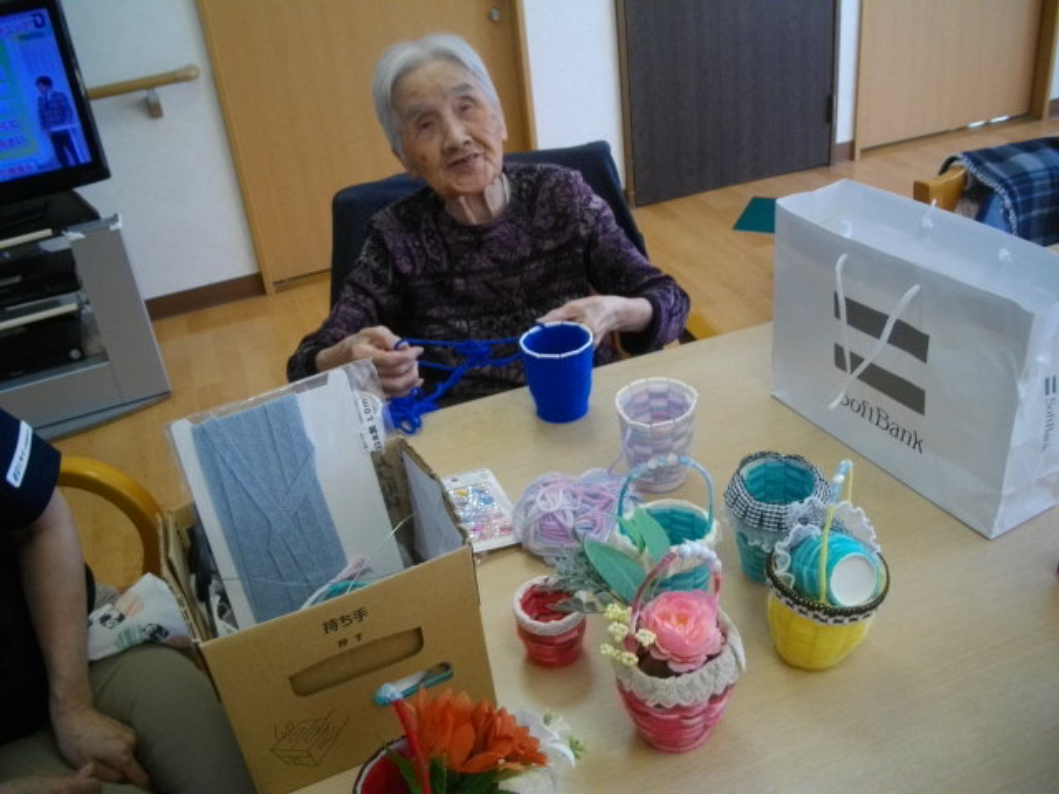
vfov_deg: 45.4
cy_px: 397
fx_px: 948
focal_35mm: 31
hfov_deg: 58.4
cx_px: 530
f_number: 2.9
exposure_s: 1/80
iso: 200
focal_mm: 5.7
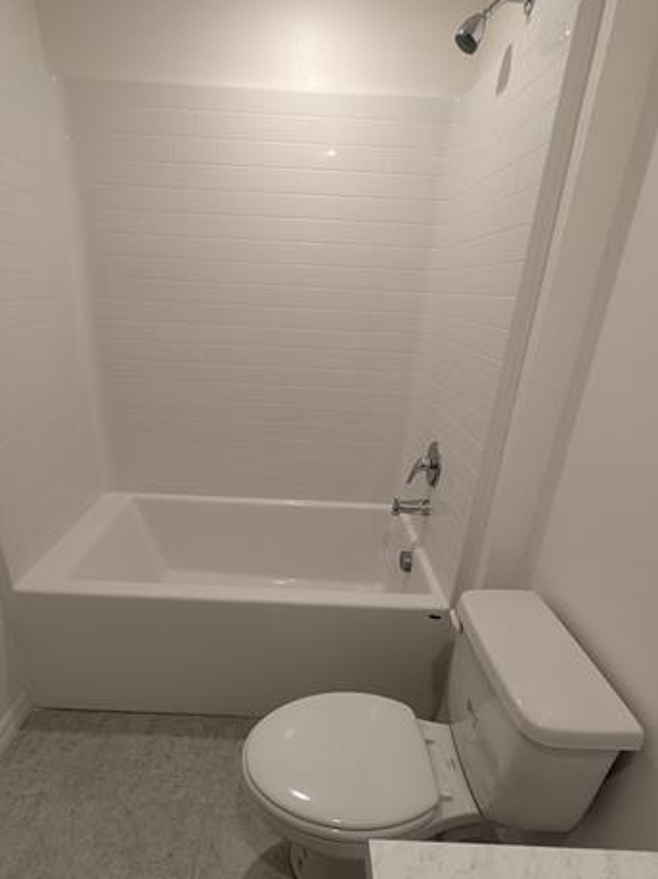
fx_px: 431
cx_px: 296
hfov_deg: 74.5
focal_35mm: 17
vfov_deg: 90.9
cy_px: 473
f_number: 2.2
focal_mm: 1.54
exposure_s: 1/120
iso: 246
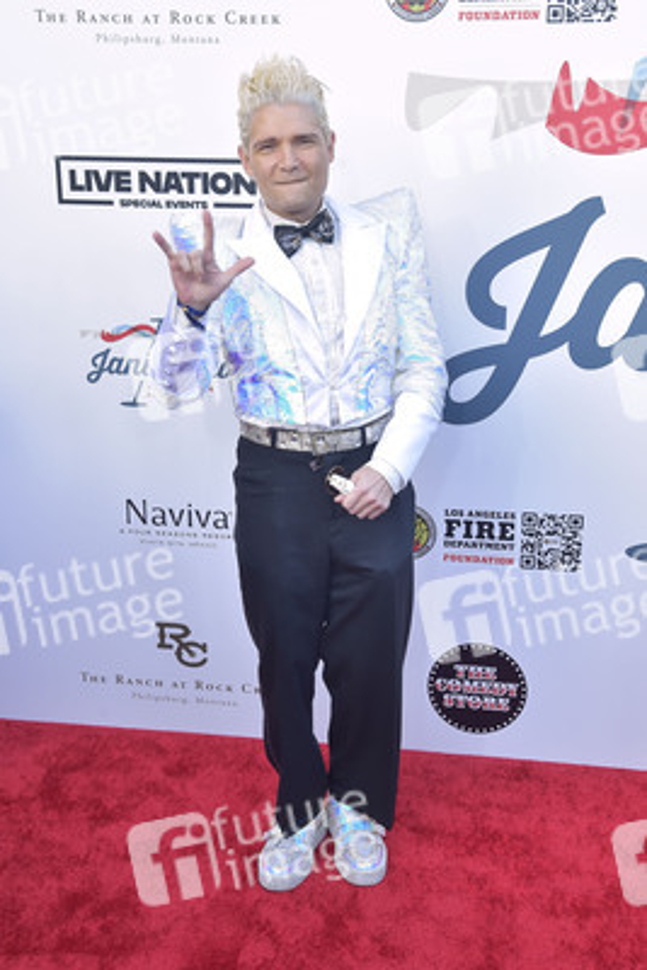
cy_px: 485
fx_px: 1185
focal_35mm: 44
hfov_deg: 30.5
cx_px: 324
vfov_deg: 44.5
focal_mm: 44
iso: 1000
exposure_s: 1/250
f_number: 6.3
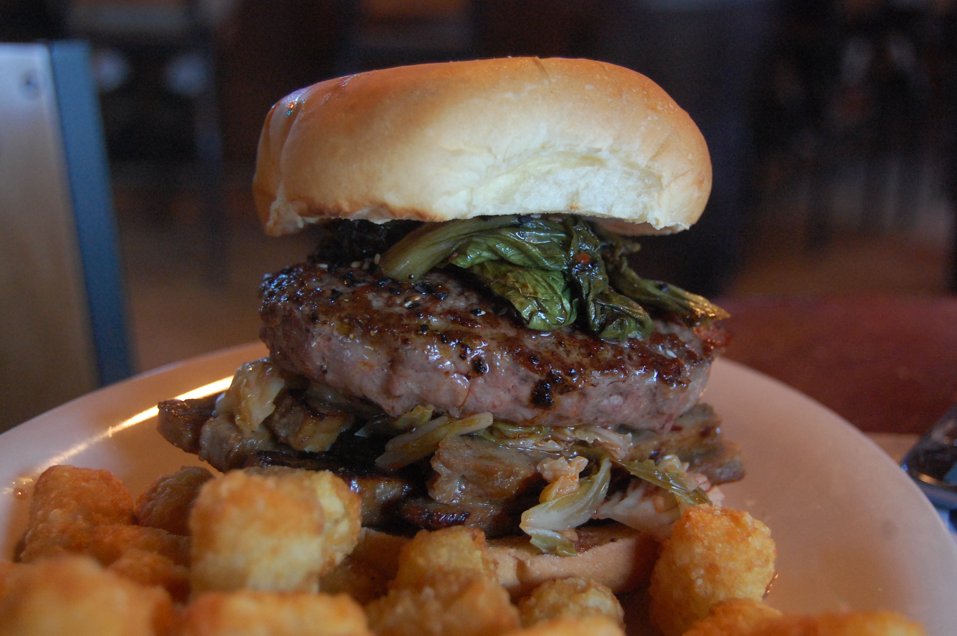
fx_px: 1355
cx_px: 478
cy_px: 318
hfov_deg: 38.9
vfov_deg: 26.4
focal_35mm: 51
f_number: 4.5
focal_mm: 34
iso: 1400
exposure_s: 1/8
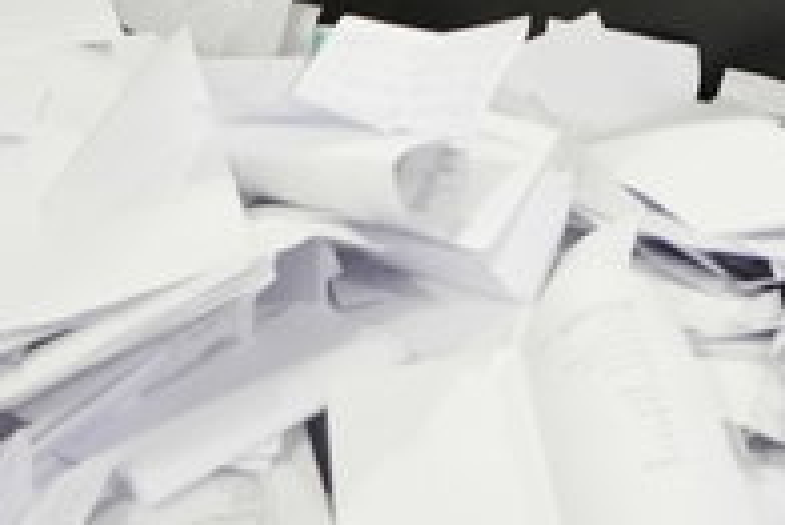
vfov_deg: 10.5
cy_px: -908
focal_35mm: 103
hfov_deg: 18.9
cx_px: 913
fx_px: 2244
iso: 4000
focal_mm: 14.4
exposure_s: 1/125
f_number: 3.5
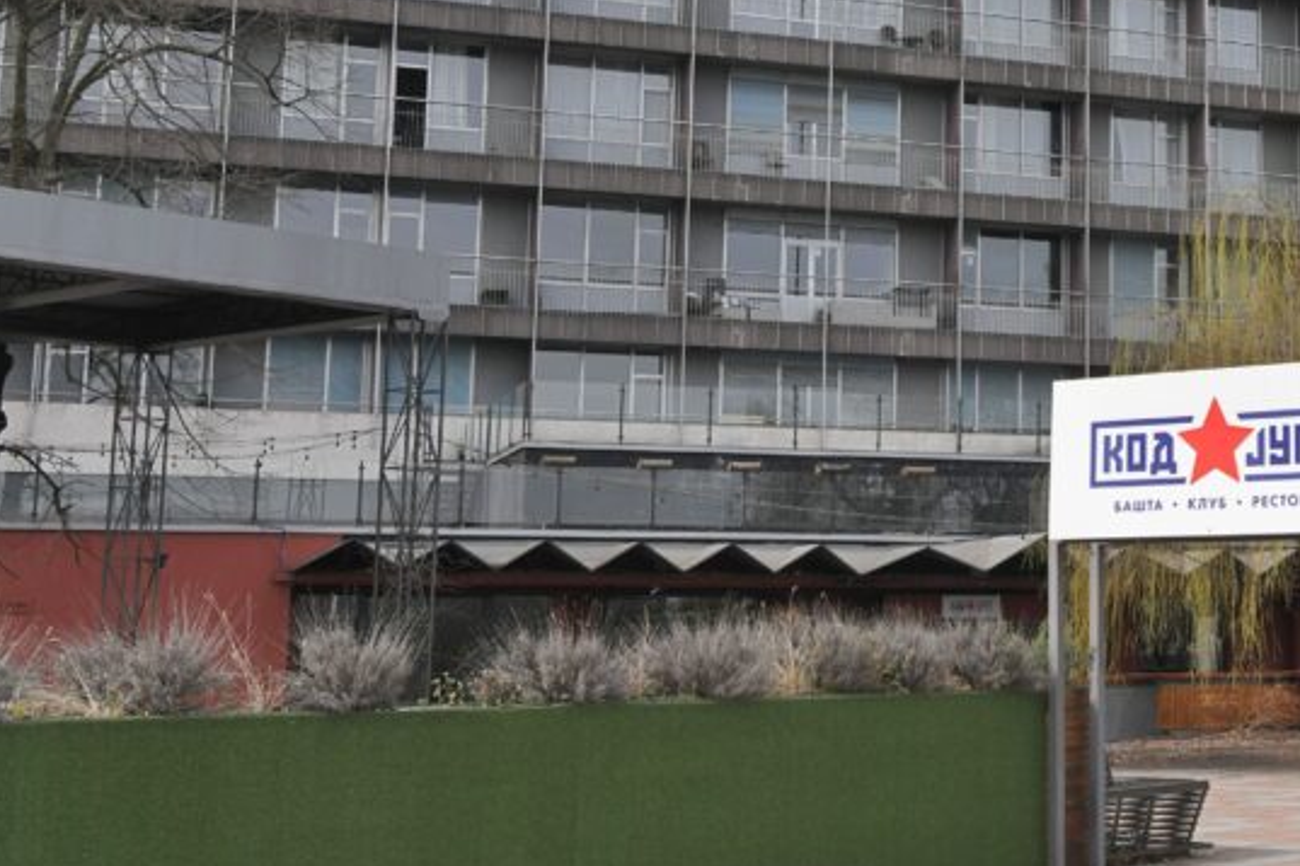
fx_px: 2203
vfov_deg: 22.2
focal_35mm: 61
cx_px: 1186
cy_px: 310
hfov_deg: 31.3
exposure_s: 1/1600
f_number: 5.6
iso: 500
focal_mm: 32
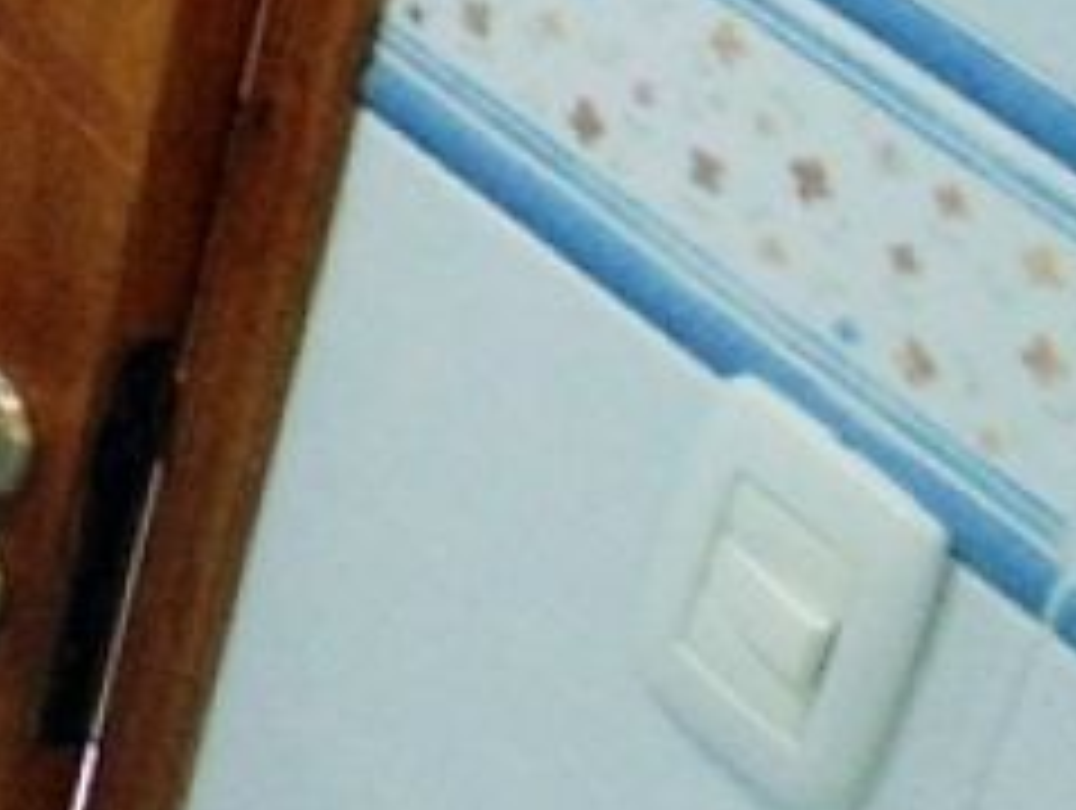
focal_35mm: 139
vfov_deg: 10.7
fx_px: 4327
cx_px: -1607
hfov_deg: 11.4
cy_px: 130
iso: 200
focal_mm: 4.7
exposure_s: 1/30
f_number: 2.8
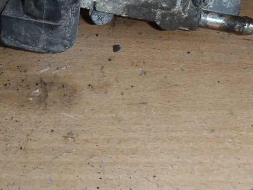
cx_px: 133
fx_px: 505
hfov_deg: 28.1
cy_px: -41
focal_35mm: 69
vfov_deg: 20.0
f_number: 3.9
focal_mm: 5
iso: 100
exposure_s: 1/30
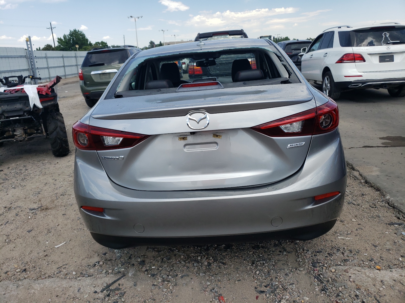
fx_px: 304
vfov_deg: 53.1
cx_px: 202
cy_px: 152
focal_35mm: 26
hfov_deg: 67.3
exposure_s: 1/1667
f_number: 1.5
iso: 50
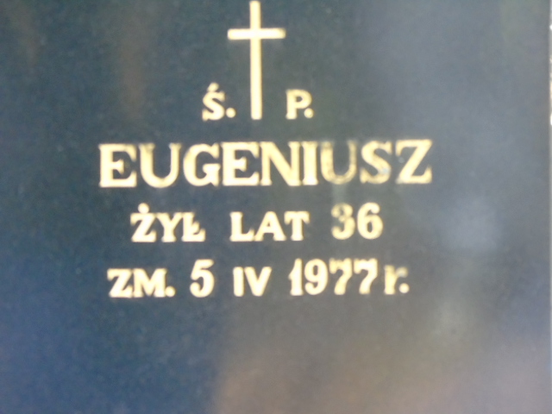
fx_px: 4433
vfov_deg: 5.3
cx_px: 276
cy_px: 207
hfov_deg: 7.1
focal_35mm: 278
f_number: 4.9
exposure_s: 1/60
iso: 800
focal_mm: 50
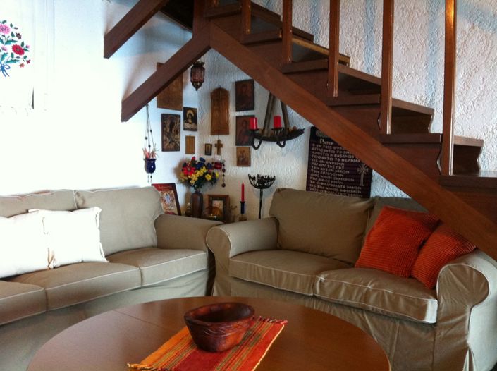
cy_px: 186
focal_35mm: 35
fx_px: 502
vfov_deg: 40.6
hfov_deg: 52.7
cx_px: 248
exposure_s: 1/15
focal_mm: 3.85
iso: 250
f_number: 2.8
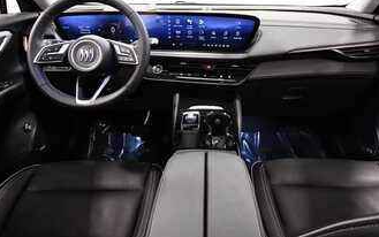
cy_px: 86
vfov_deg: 47.1
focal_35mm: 26
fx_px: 269
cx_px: 207
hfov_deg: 70.2
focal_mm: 14
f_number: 5
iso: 3200
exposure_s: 1/80
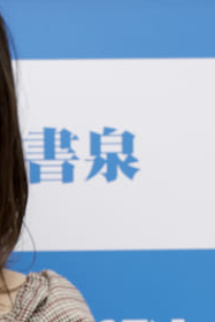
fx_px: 1986
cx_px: -53
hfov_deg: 6.2
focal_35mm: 222
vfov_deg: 9.2
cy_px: 324
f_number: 4.5
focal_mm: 50
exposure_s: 1/250
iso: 1000
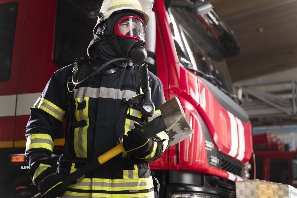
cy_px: 99
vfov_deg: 19.2
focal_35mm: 71
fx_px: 586
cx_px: 148
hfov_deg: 28.5
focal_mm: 71
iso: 200
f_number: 2.8
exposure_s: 1/200
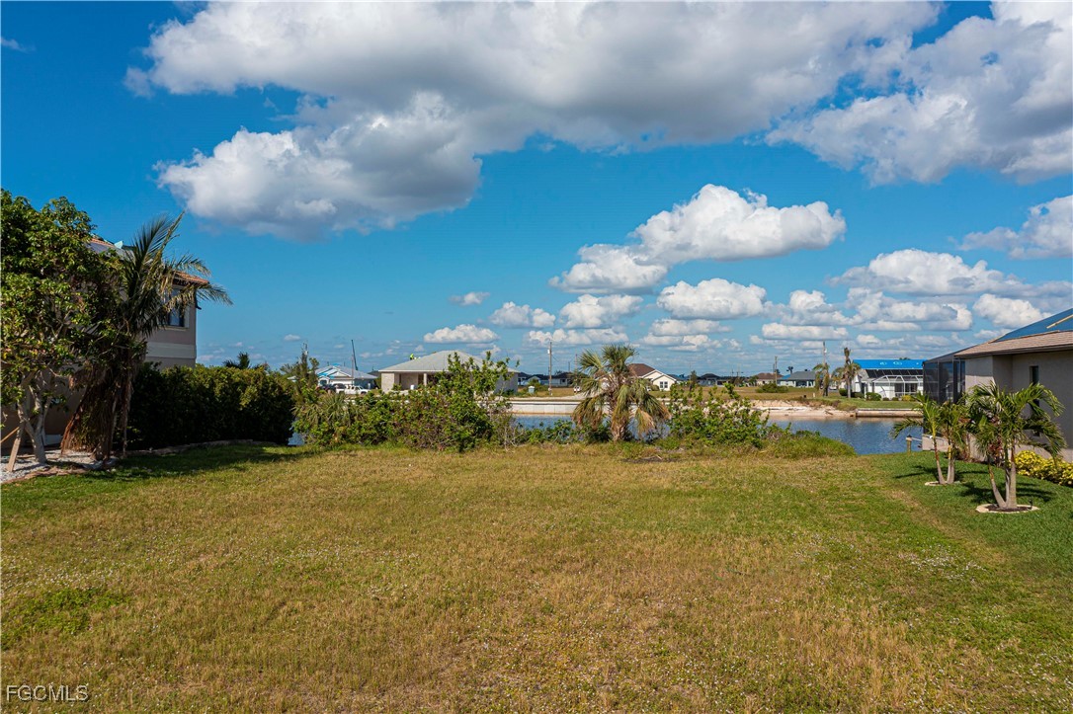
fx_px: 834
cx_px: 536
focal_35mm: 28
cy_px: 357
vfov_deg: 46.4
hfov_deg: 65.5
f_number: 5
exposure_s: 1/200
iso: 100
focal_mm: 10.26
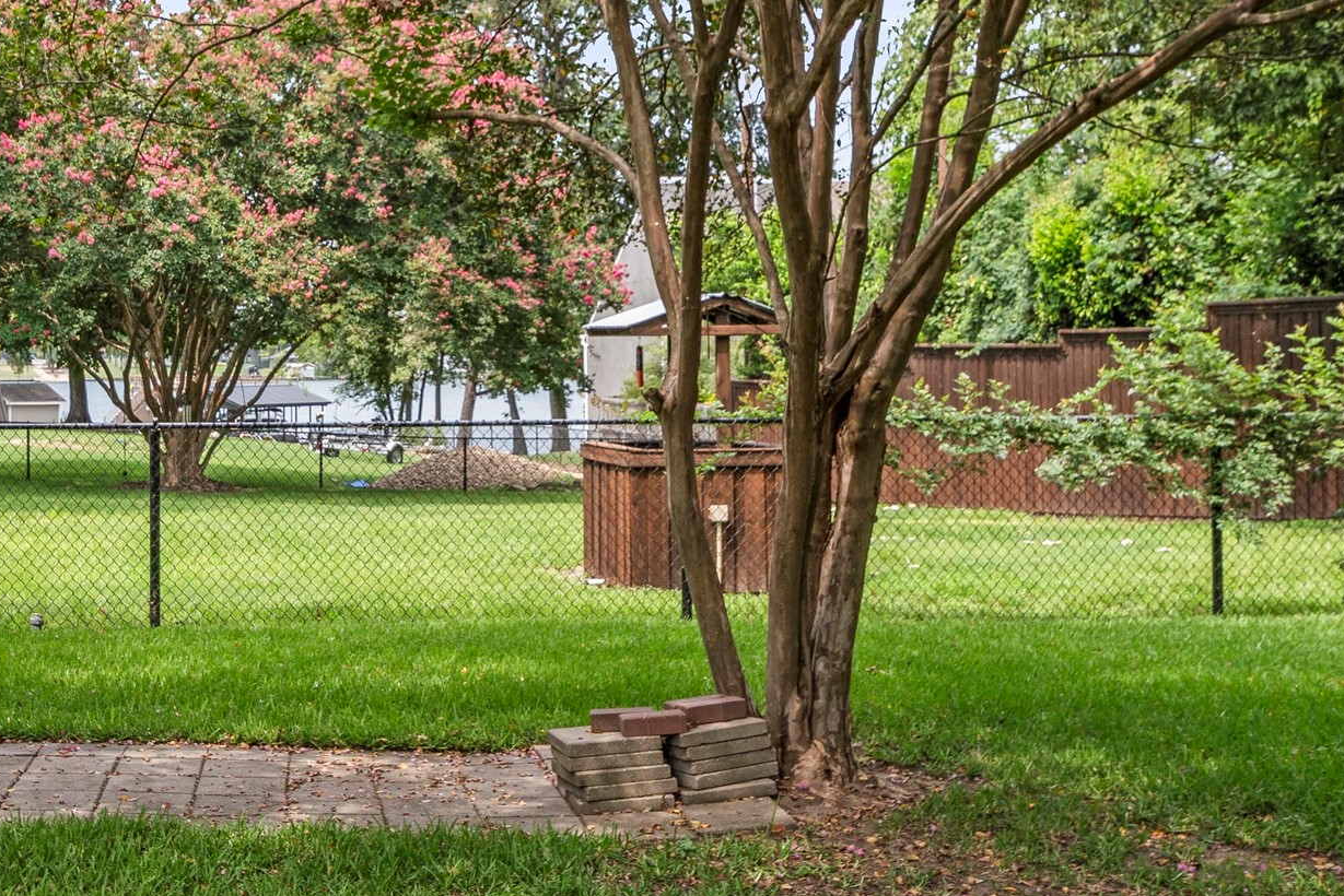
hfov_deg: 36.3
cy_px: 293
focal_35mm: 53
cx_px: 279
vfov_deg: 25.4
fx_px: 1979
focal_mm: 20
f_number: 9
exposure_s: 1/50
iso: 100
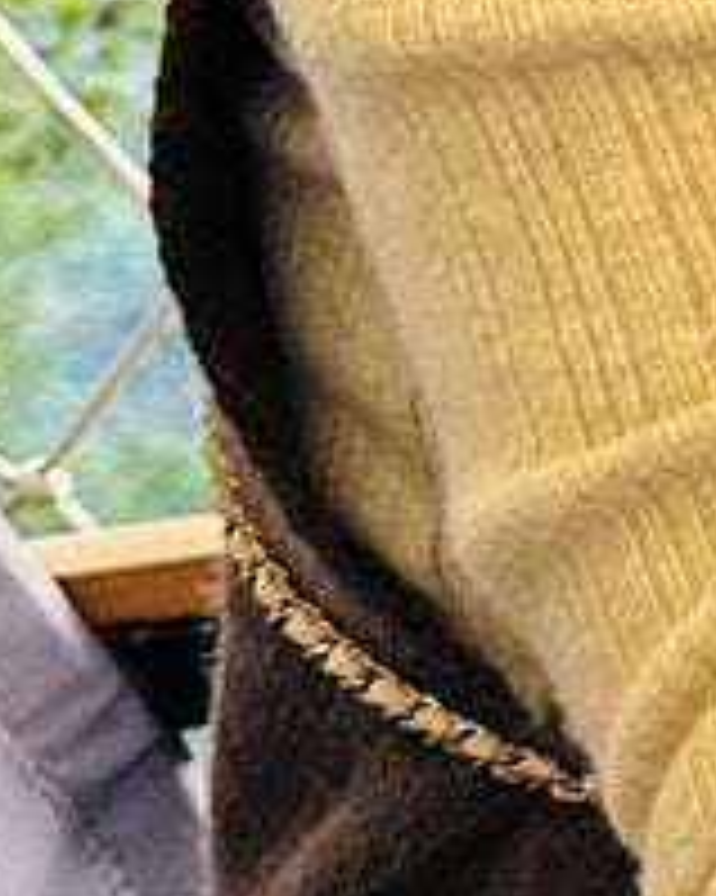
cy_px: -248
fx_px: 4984
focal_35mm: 188
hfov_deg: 6.9
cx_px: 2531
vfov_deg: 10.1
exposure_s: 1/60
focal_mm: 6.86
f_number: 1.78
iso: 125
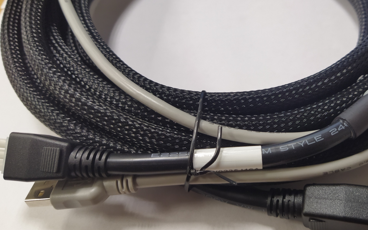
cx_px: 239
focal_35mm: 41
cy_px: 77
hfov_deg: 47.6
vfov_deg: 31.0
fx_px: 411
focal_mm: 4.71
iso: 216
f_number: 1.79
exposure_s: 1/50
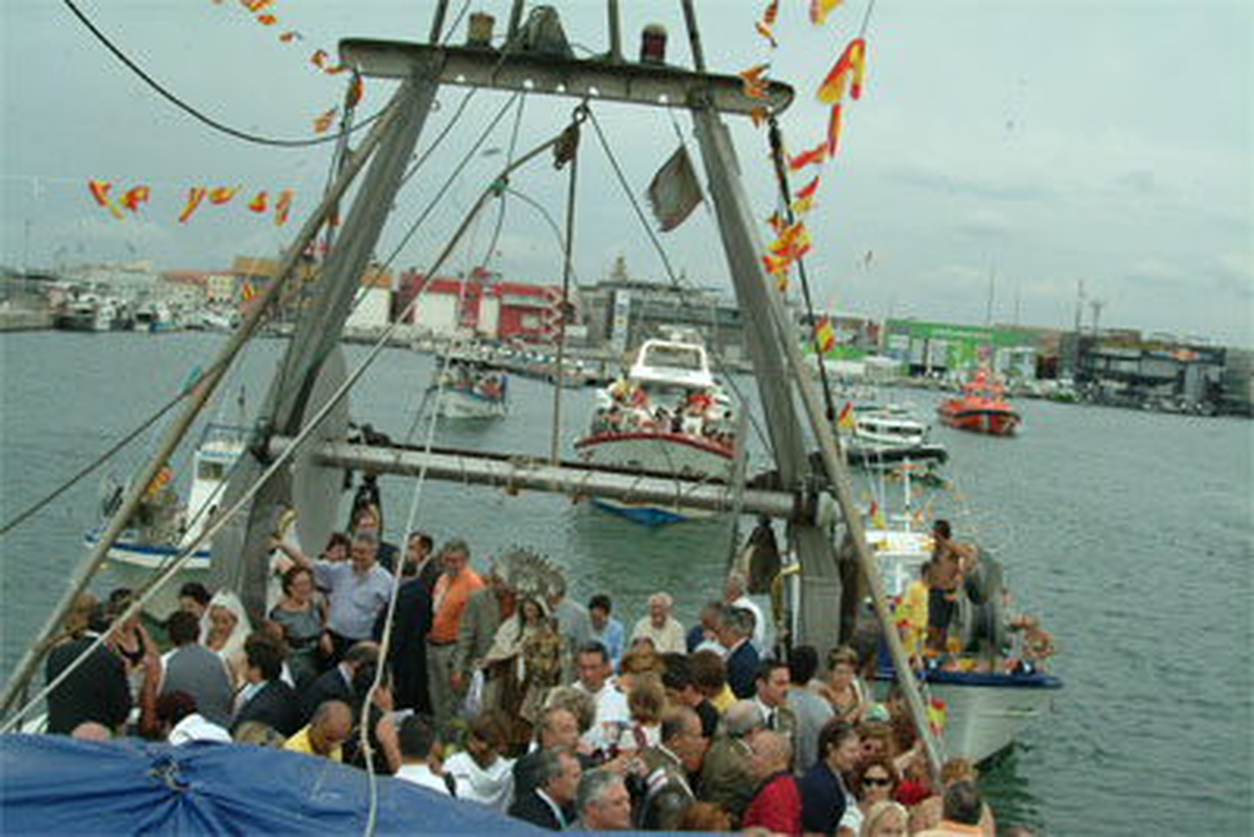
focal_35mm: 42
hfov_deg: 46.4
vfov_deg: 31.9
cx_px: 627
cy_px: 418
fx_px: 1463
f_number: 11
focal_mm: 28
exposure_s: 1/750
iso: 800
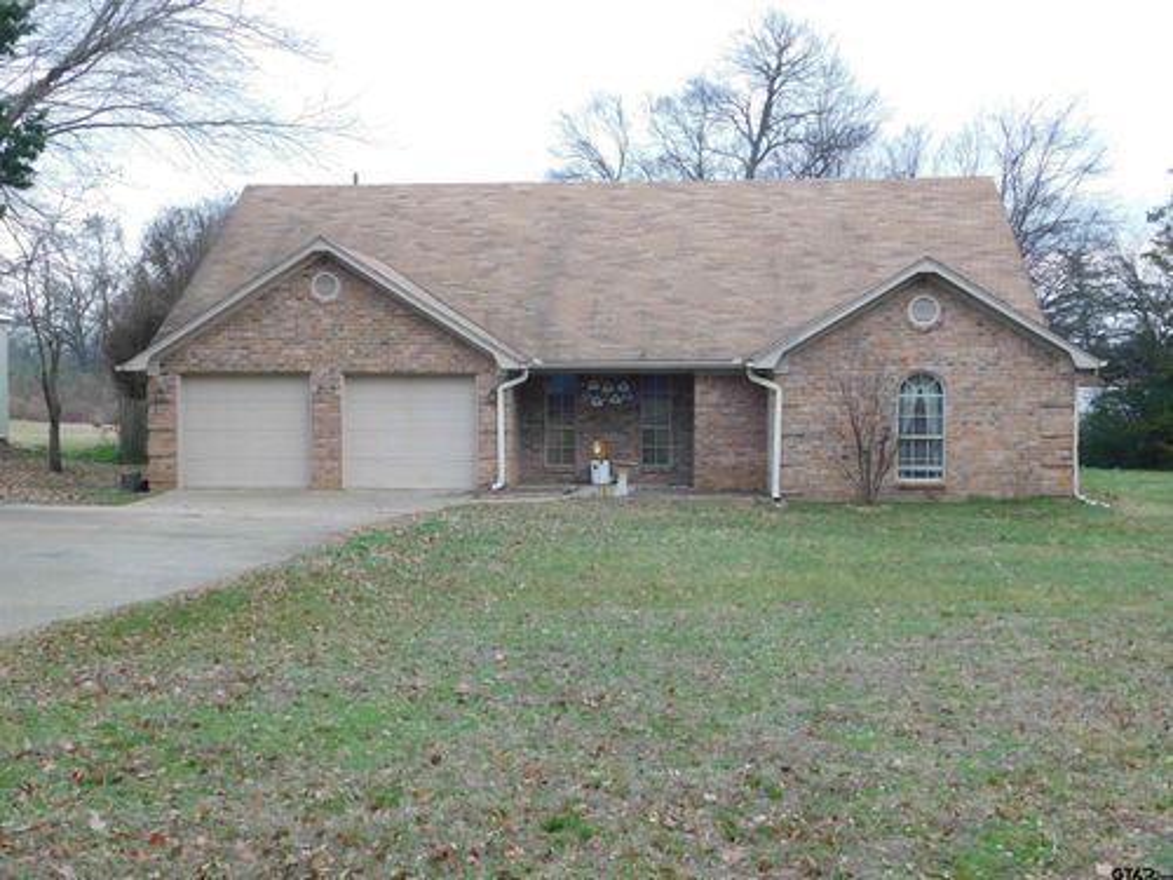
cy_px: 440
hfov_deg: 42.1
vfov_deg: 32.2
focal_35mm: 45
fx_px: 1525
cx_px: 586
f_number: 3.7
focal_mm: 8
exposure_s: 1/100
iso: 125
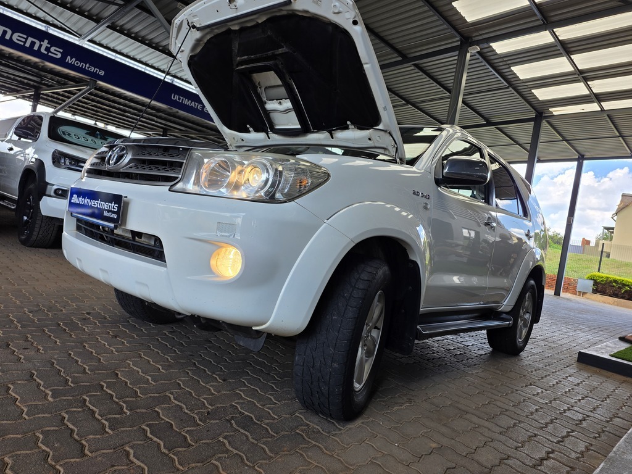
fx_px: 420
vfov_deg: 58.9
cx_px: 316
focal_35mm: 23
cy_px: 237
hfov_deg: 73.9
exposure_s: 1/359
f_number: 1.7
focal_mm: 6.25
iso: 40
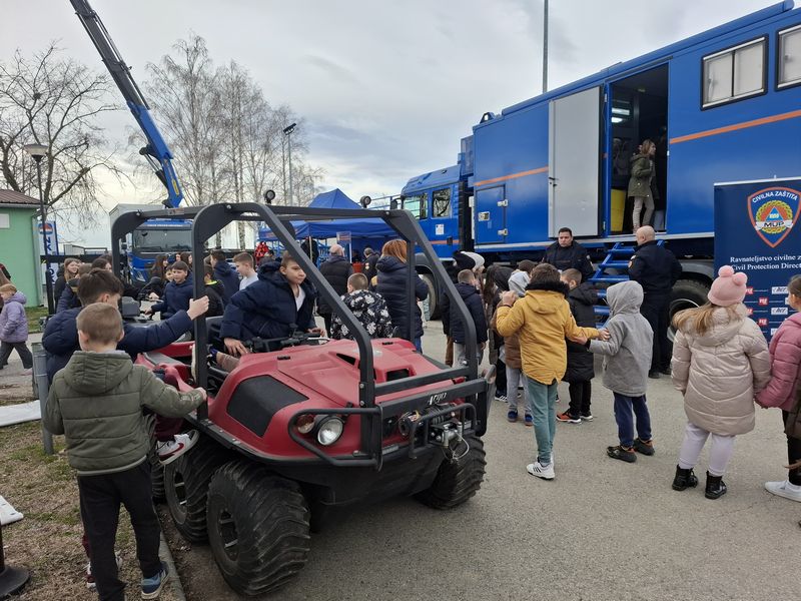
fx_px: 532
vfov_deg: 58.9
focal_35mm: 23
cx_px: 400
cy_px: 300
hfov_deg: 73.9
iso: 50
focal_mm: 5.54
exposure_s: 1/841
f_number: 1.8
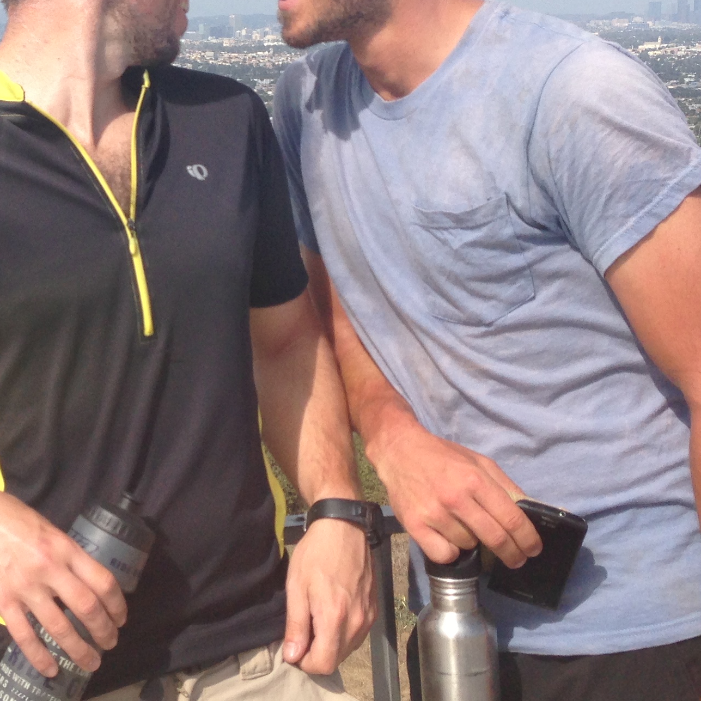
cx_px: 2
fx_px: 1695
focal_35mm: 74
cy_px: 192
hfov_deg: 22.5
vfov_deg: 23.2
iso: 50
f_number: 2.4
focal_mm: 4.13
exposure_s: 1/1748
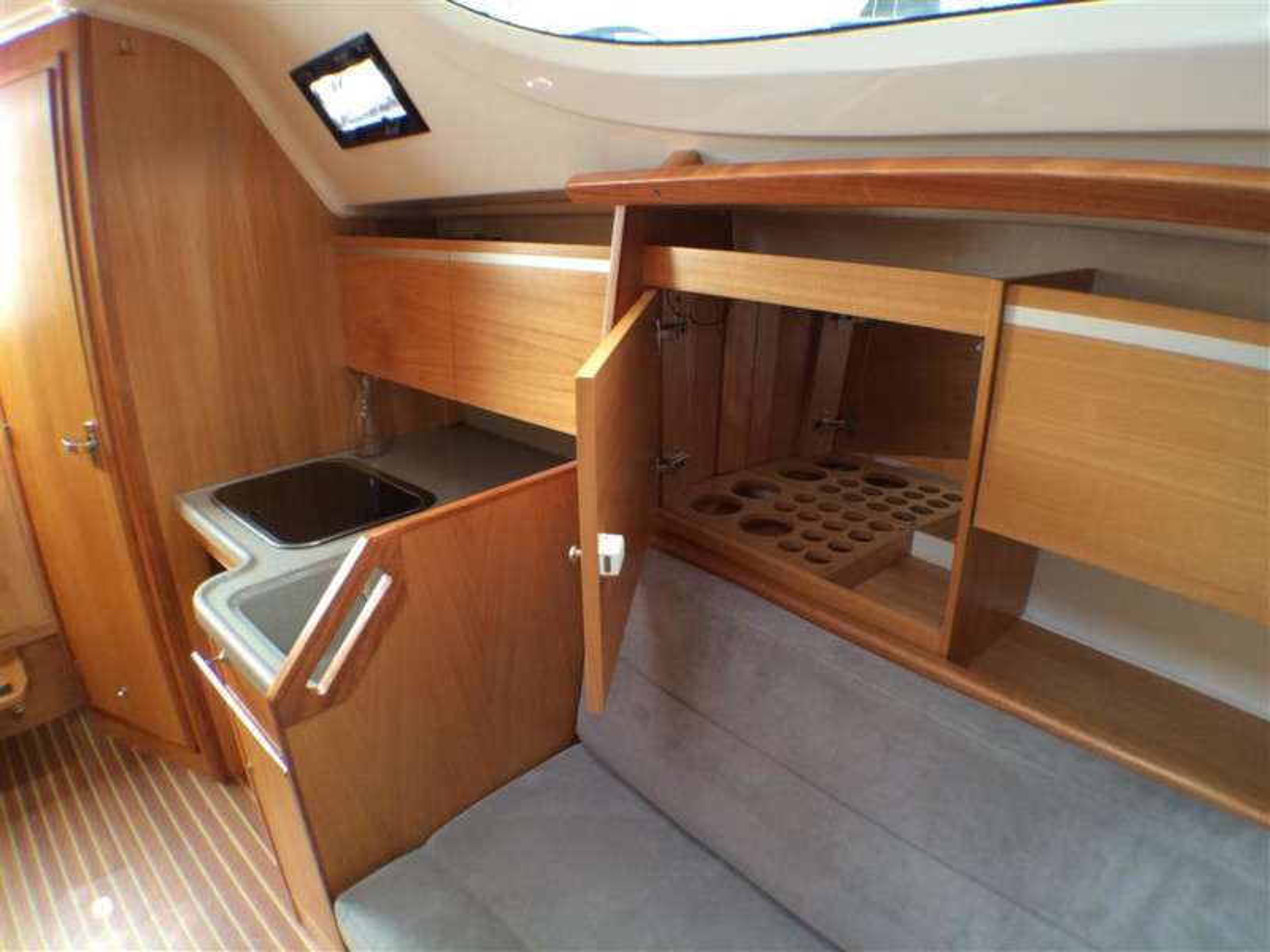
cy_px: 476
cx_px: 635
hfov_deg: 61.7
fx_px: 1064
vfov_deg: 48.2
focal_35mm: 29
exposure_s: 1/30
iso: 100
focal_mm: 4.15
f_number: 2.2
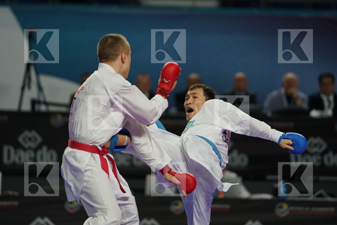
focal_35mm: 300
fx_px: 2808
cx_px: 168
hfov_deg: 6.9
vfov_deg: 4.6
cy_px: 112
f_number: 2.8
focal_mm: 200
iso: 1250
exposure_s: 1/1000
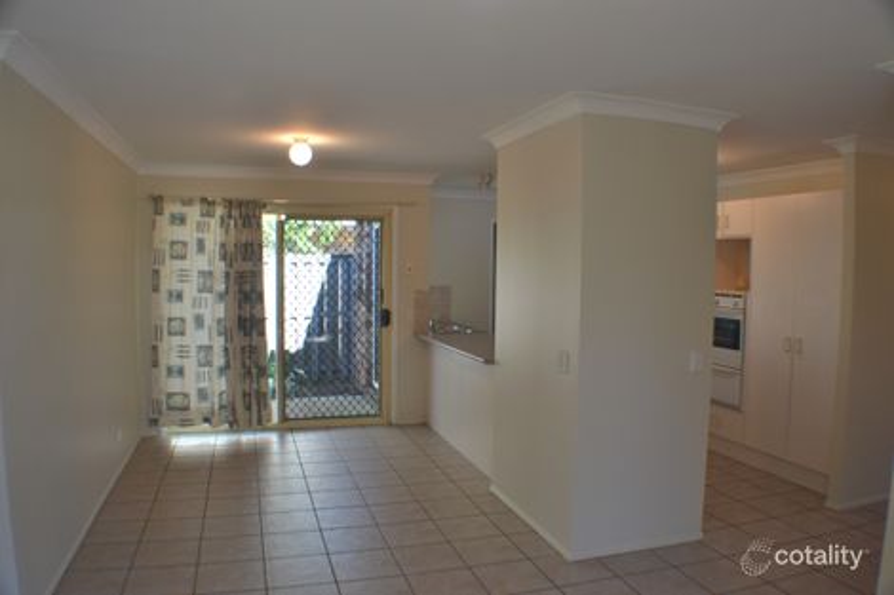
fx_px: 819
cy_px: 298
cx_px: 447
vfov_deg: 39.9
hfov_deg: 57.2
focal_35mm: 33
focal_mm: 22
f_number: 5
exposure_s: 1/100
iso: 400
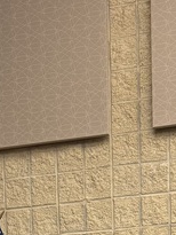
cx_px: 117
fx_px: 813
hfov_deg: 12.3
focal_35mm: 120
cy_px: 569
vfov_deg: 12.6
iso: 250
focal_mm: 6.76
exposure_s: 1/60
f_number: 1.78
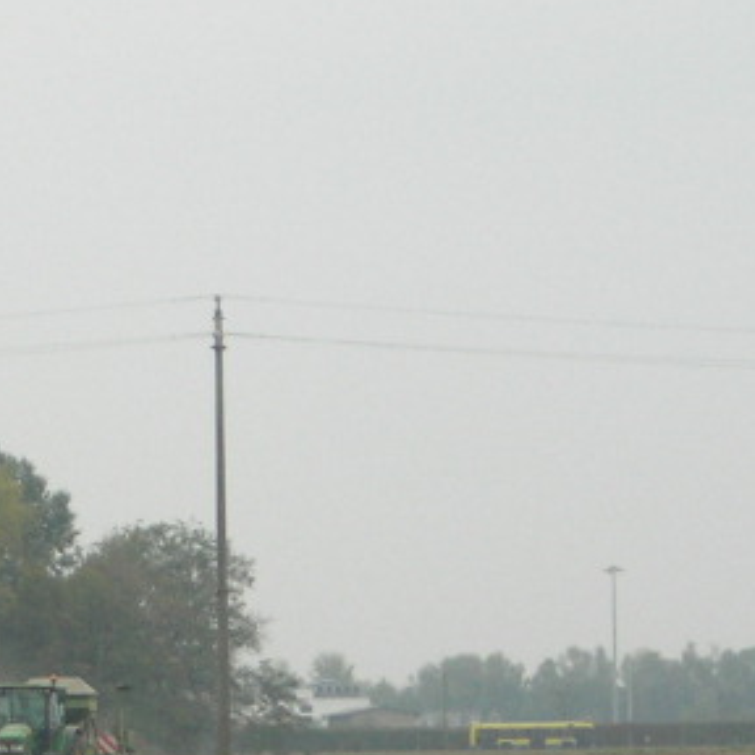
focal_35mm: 355
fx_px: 8760
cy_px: 813
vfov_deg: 4.9
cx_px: 71
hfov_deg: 4.9
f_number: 4.9
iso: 100
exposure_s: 1/275
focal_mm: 23.4
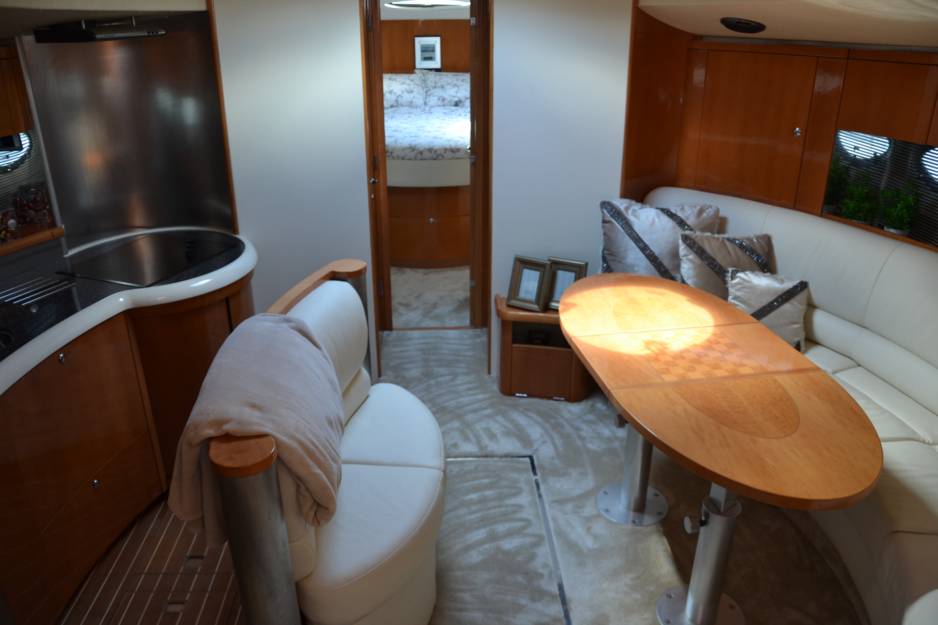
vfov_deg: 47.9
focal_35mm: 27
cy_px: 312
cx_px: 469
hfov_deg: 67.4
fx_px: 703
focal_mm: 18
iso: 400
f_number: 4
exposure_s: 1/60
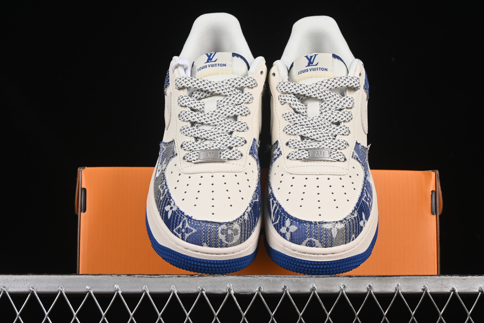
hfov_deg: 25.7
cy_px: 168
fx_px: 1062
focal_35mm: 79
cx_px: 253
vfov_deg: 17.3
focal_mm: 50
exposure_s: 1/80
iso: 160
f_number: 8
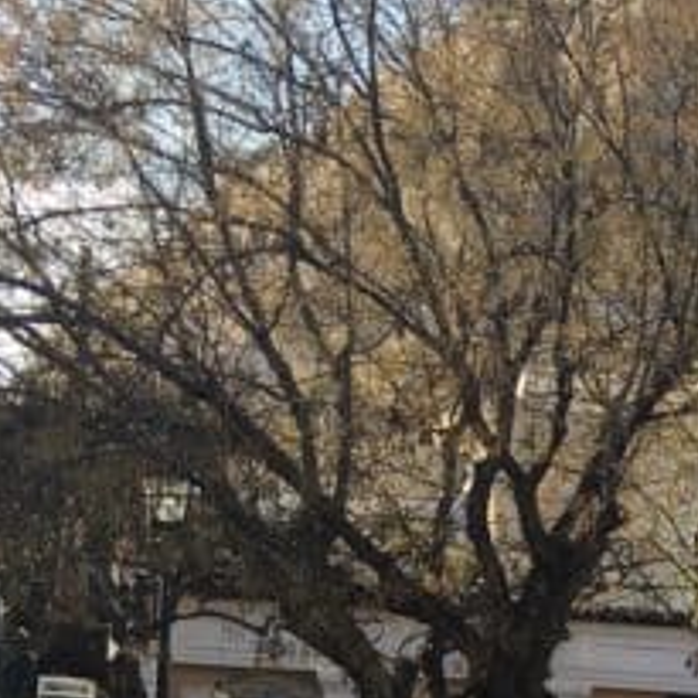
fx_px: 2281
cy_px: 746
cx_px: 1331
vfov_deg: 16.9
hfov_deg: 14.8
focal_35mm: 100
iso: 25
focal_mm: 4.15
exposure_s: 1/686
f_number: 2.2
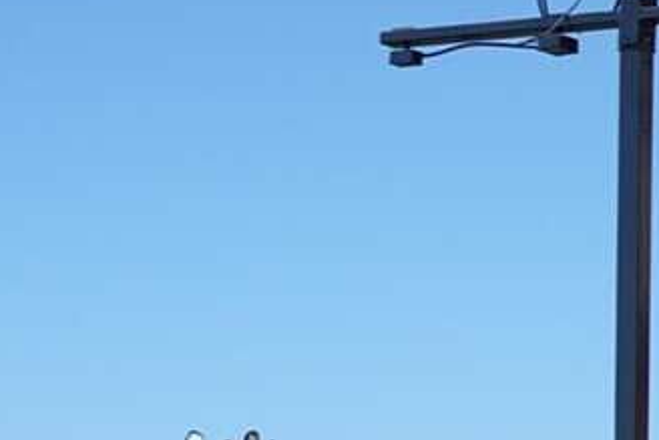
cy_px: 438
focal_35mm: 233
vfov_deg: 5.9
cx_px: 1443
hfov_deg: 8.3
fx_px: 4267
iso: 100
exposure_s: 1/100
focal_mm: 45
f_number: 5.6
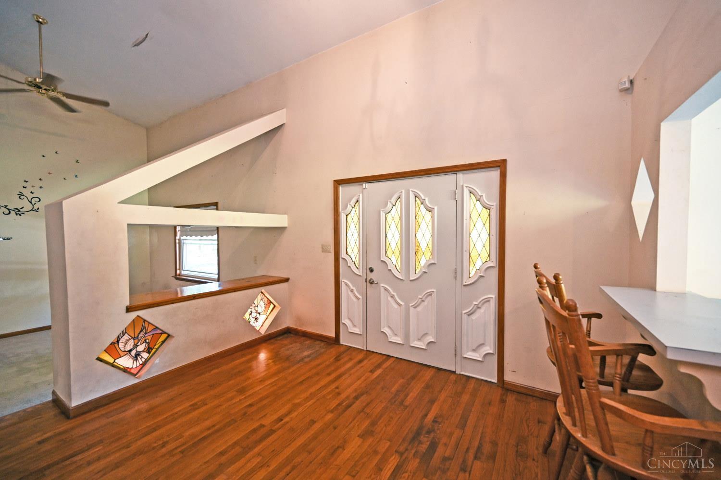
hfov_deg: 104.3
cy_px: 240
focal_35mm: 14
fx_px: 280
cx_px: 360
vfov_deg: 81.2
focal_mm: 14
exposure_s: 1/60
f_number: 4
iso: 1400
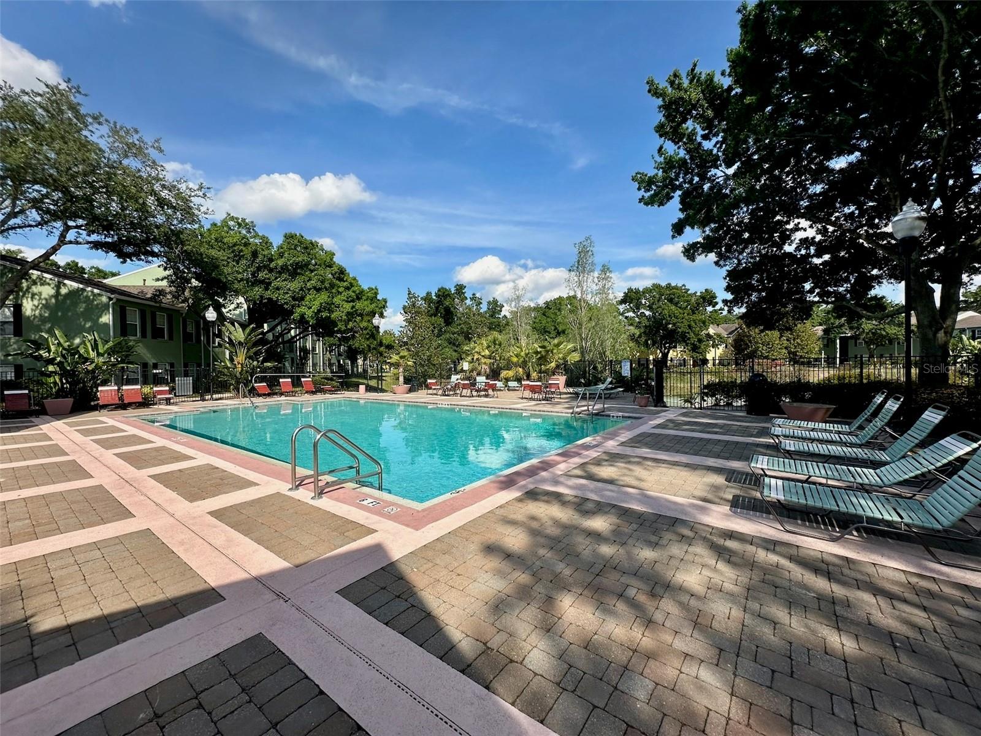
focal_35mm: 14
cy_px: 368
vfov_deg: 85.7
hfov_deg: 102.1
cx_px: 490
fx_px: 397
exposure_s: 1/1887
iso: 50
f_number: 2.2
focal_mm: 2.22
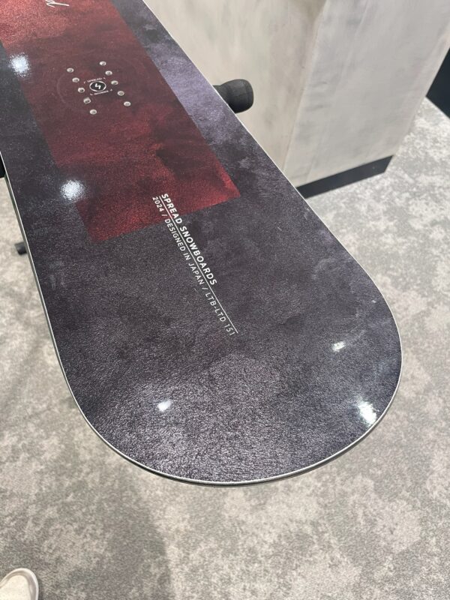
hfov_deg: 53.1
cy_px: 300
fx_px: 451
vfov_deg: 67.3
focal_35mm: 26
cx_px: 225
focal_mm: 4.2
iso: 100
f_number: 1.6
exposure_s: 1/50
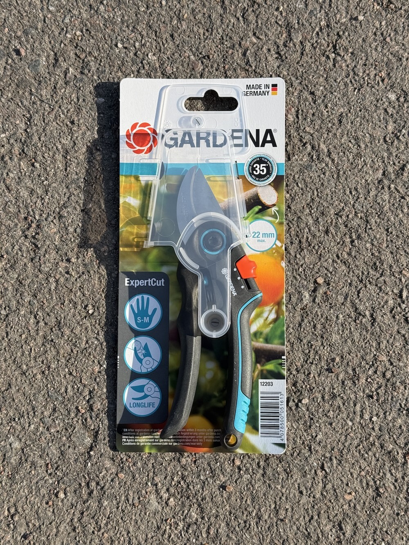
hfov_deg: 30.3
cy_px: 272
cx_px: 204
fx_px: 756
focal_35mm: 48
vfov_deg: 39.7
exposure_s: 1/3704
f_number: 1.78
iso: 100
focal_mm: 6.76
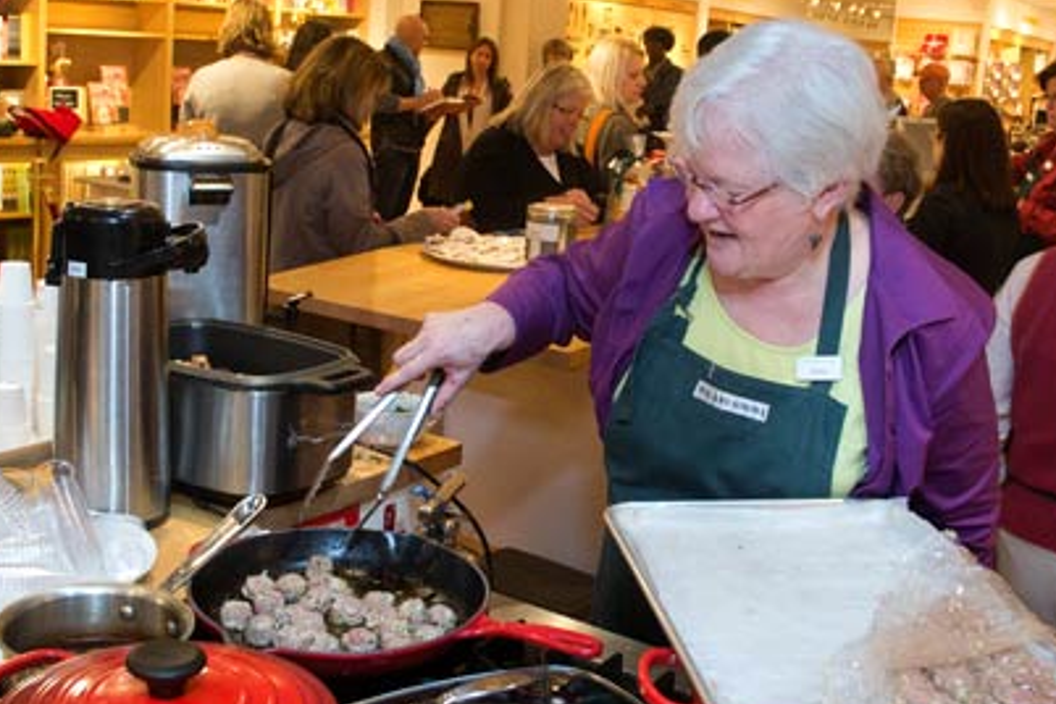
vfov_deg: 34.2
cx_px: 512
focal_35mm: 39
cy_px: 322
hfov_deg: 49.5
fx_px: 1144
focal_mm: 18
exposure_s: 1/60
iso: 1600
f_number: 6.3
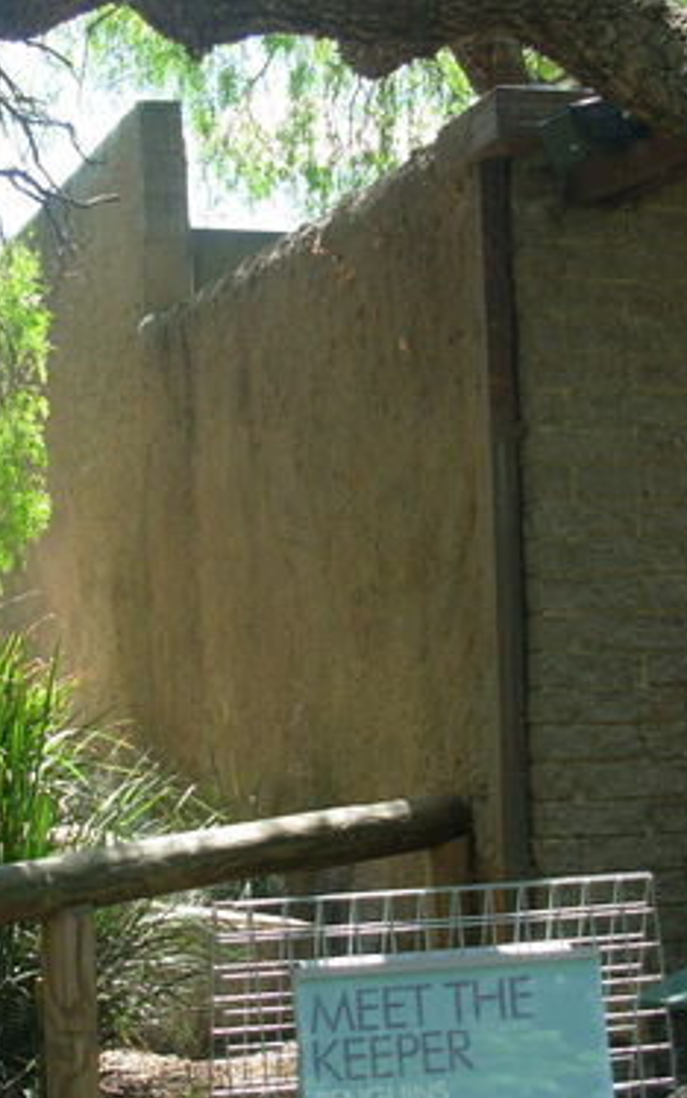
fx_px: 2065
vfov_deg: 29.8
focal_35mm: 69
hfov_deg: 18.8
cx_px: 214
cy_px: 561
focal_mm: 6.3
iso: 50
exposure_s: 1/215
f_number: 2.9
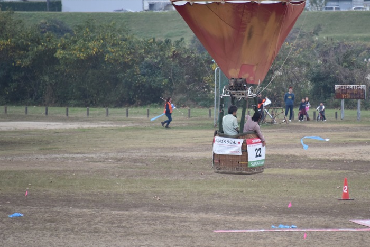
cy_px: 122
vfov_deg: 3.1
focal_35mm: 439
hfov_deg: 4.7
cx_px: 243
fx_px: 4513
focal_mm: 300
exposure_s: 1/200
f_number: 5.6
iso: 800
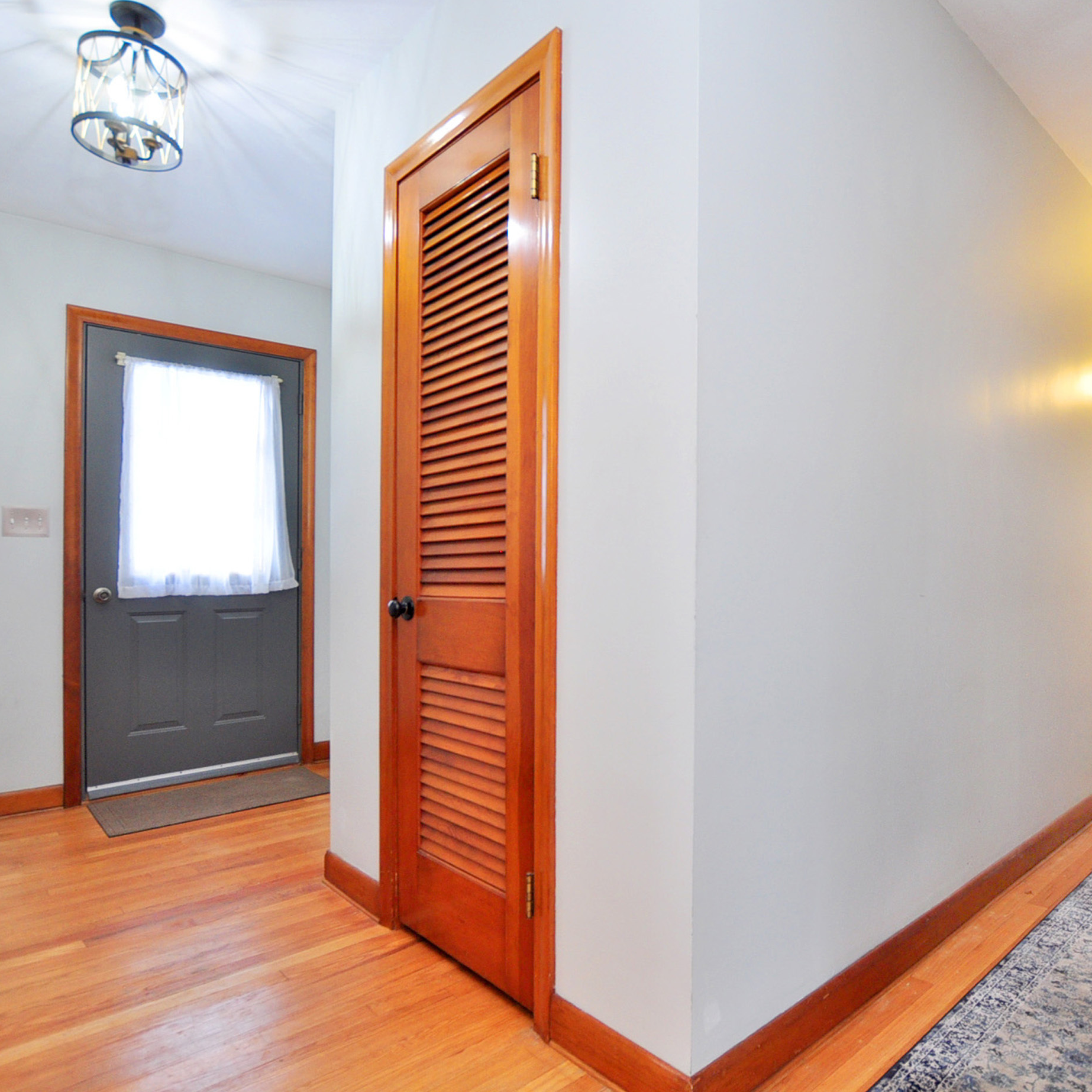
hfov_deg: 74.7
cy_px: 559
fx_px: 714
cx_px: 586
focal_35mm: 20
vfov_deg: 74.8
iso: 400
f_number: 3.5
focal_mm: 10
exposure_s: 1/80
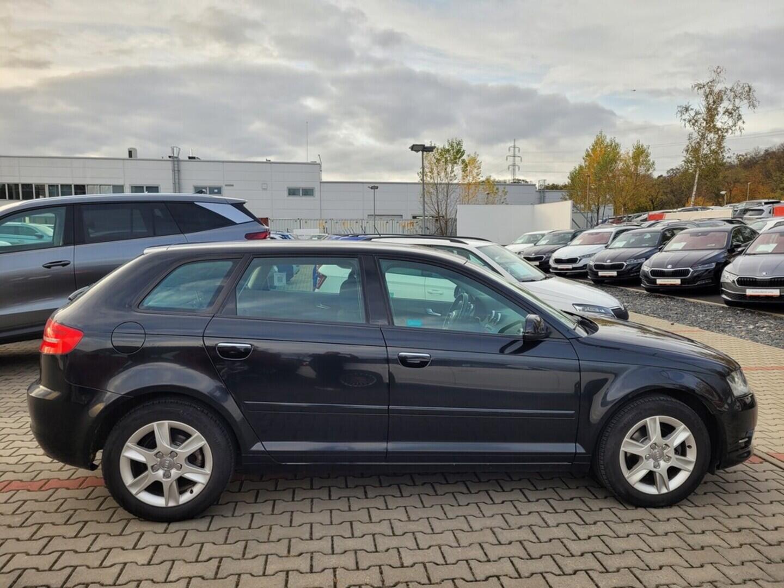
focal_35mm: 26
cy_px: 294
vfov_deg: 53.1
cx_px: 392
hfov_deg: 67.3
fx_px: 589
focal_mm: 5.4
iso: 40
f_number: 1.8
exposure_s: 1/455
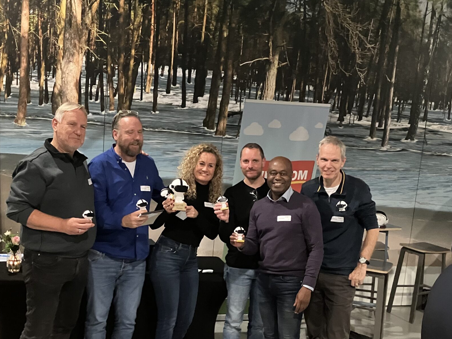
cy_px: 229
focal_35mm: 45
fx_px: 588
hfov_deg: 42.1
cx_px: 215
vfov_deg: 31.9
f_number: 1.8
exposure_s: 1/30
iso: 640
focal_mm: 3.99
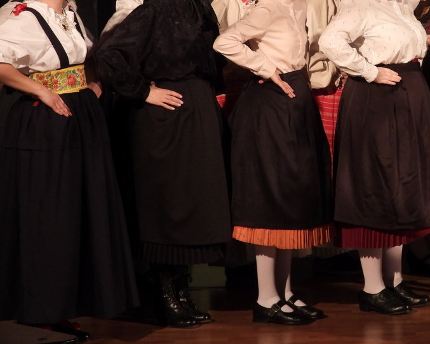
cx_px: 366
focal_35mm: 147
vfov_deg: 10.5
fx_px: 1871
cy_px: 69
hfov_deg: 13.0
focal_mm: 15.3
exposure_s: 1/30
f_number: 3.5
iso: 400
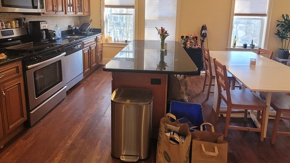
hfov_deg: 86.6
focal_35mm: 20
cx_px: 148
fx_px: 154
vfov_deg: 53.5
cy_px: 42
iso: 160
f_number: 2.2
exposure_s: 1/60
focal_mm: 1.74
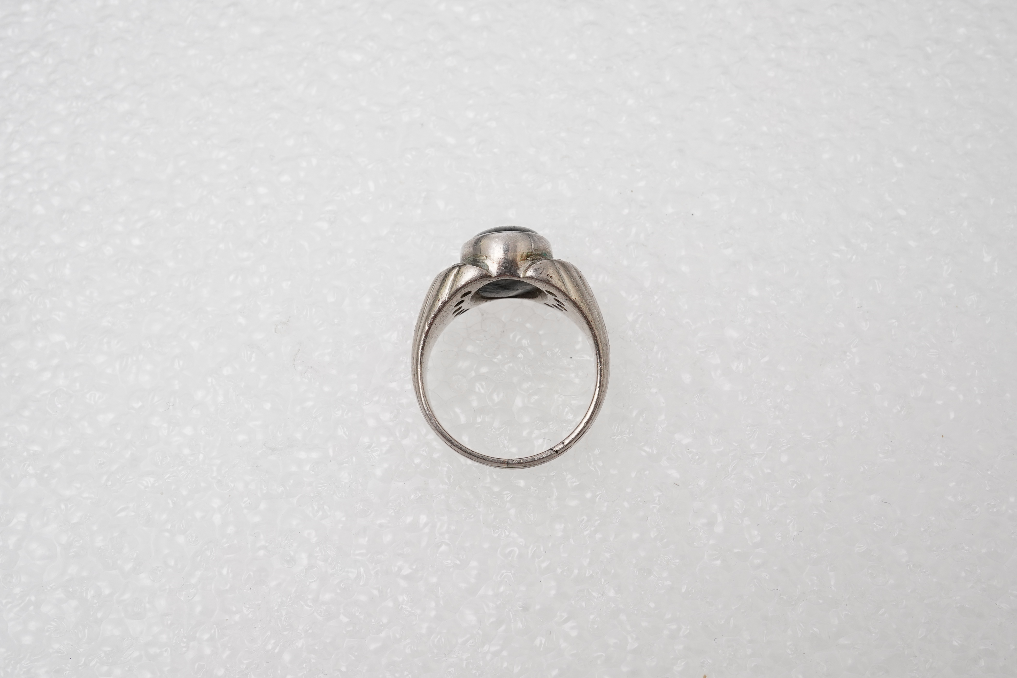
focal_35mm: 45
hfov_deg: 43.6
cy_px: 339
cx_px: 508
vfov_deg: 29.9
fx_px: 1271
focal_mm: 30
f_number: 22
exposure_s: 1/100
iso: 500
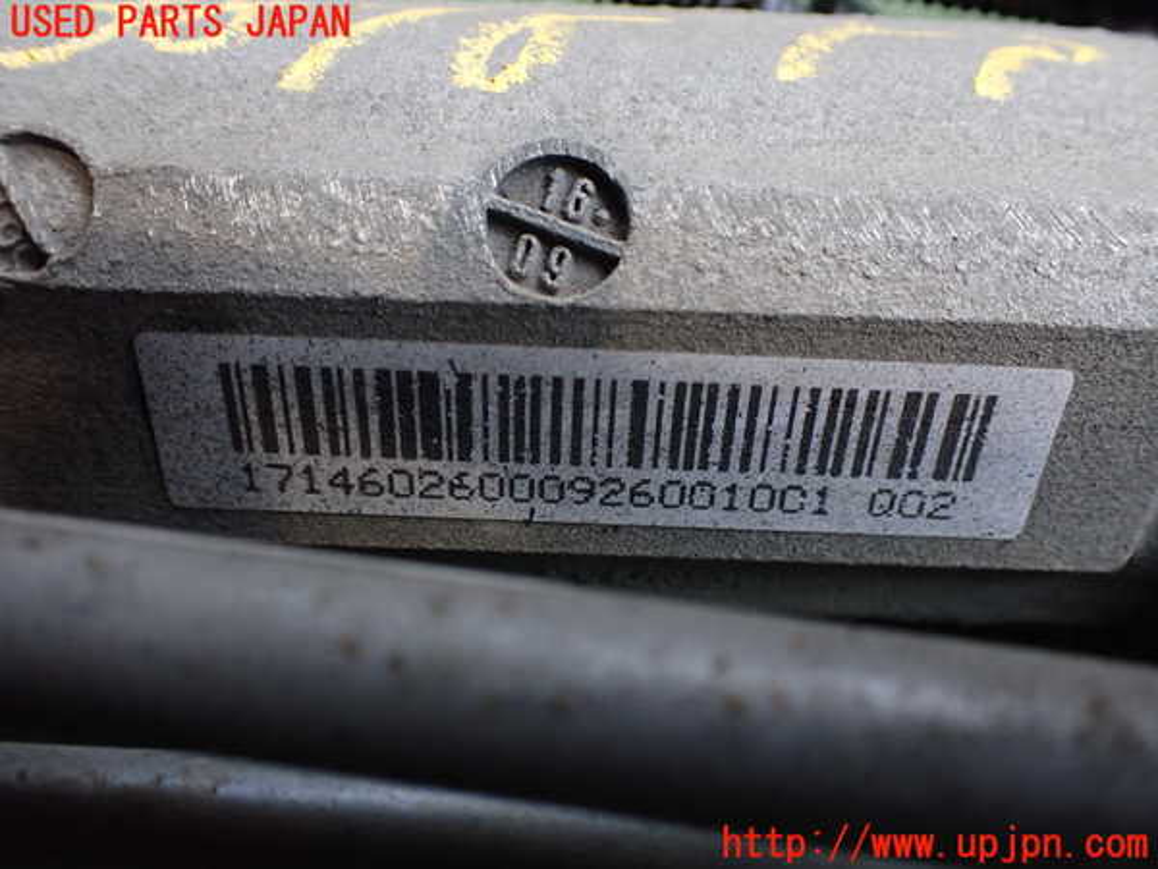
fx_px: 1004
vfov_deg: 46.8
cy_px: 434
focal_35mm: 30
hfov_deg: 60.0
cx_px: 579
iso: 400
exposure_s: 1/125
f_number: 2.3
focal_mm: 5.4
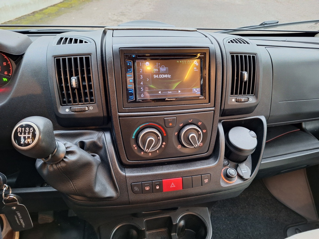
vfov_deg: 58.9
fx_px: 212
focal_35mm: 23
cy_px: 120
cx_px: 160
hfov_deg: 73.9
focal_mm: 5.54
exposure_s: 1/25
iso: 400
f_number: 1.8
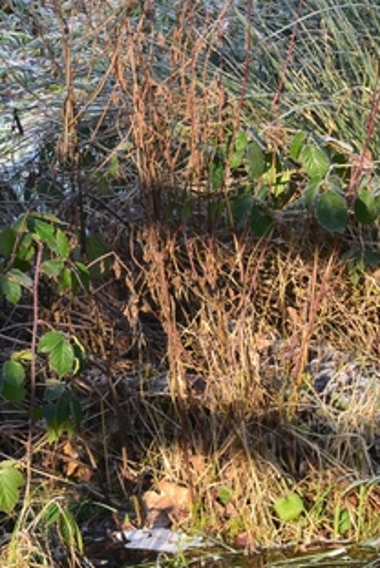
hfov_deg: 4.3
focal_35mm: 323
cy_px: 300
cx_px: 35
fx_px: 5102
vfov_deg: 6.4
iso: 200
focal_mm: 112
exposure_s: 1/80
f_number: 10
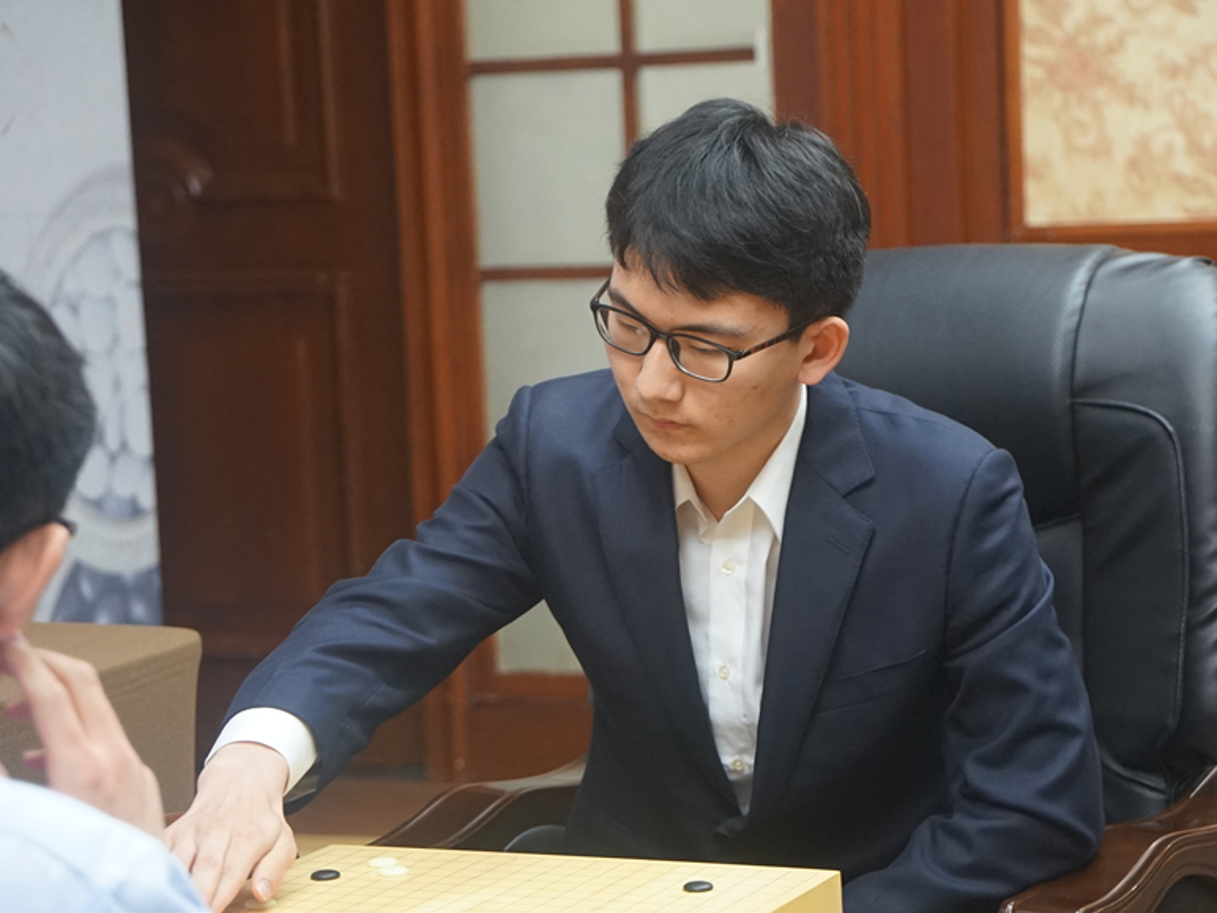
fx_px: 3621
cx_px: 686
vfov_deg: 14.4
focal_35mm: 103
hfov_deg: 19.1
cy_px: 453
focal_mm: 63
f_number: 4
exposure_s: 1/160
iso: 2000
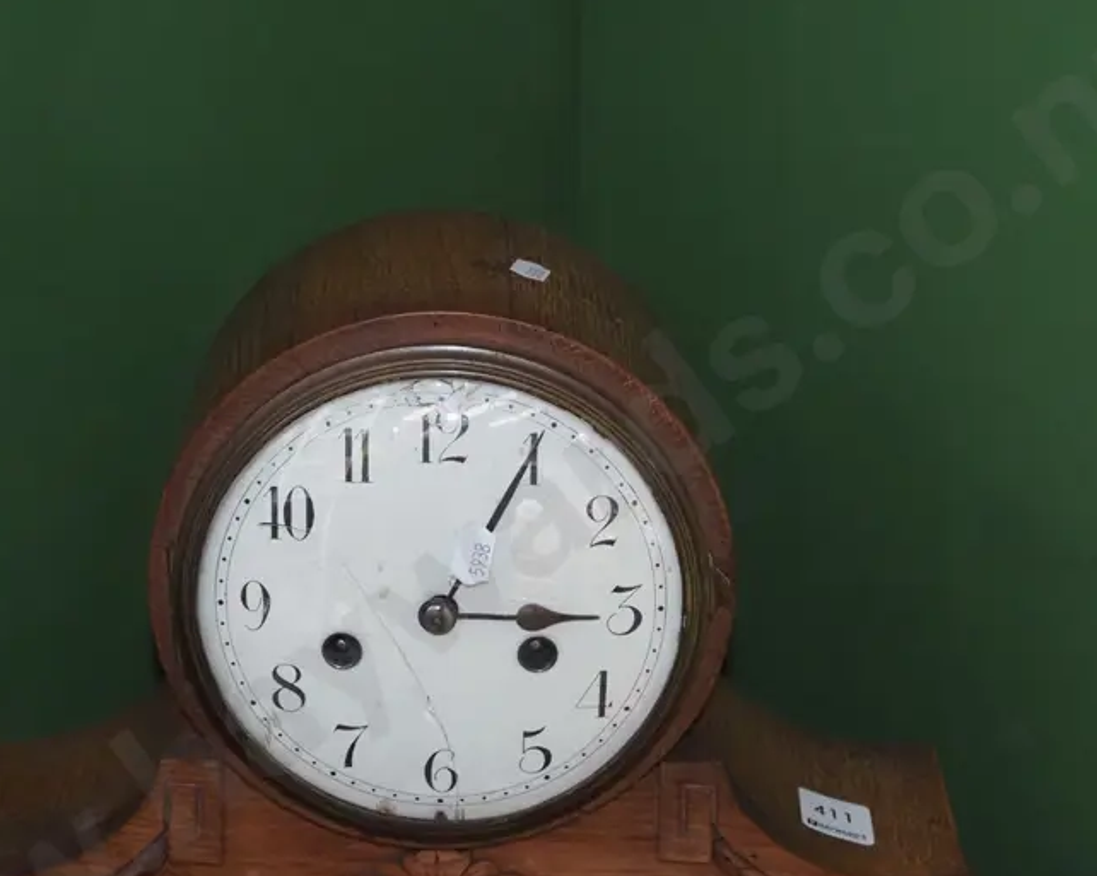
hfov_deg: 23.6
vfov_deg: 18.9
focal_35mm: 81
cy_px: 570
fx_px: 2629
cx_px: 475
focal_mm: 26
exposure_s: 1/160
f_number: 5.6
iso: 3200
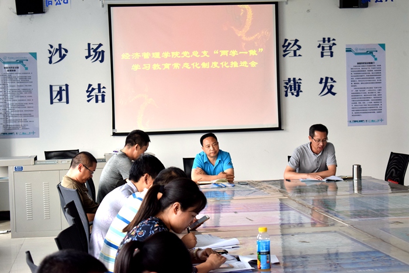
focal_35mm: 82
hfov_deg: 24.6
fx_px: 937
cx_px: 204
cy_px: 136
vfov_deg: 16.6
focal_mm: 55
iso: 1000
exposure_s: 1/60
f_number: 5.6
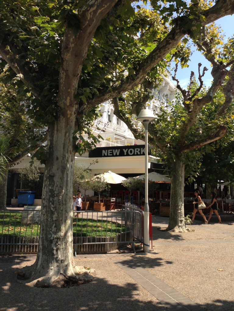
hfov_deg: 42.9
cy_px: 156
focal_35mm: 33
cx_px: 117
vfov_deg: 55.4
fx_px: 297
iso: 50
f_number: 2.4
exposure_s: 1/874
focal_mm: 4.13
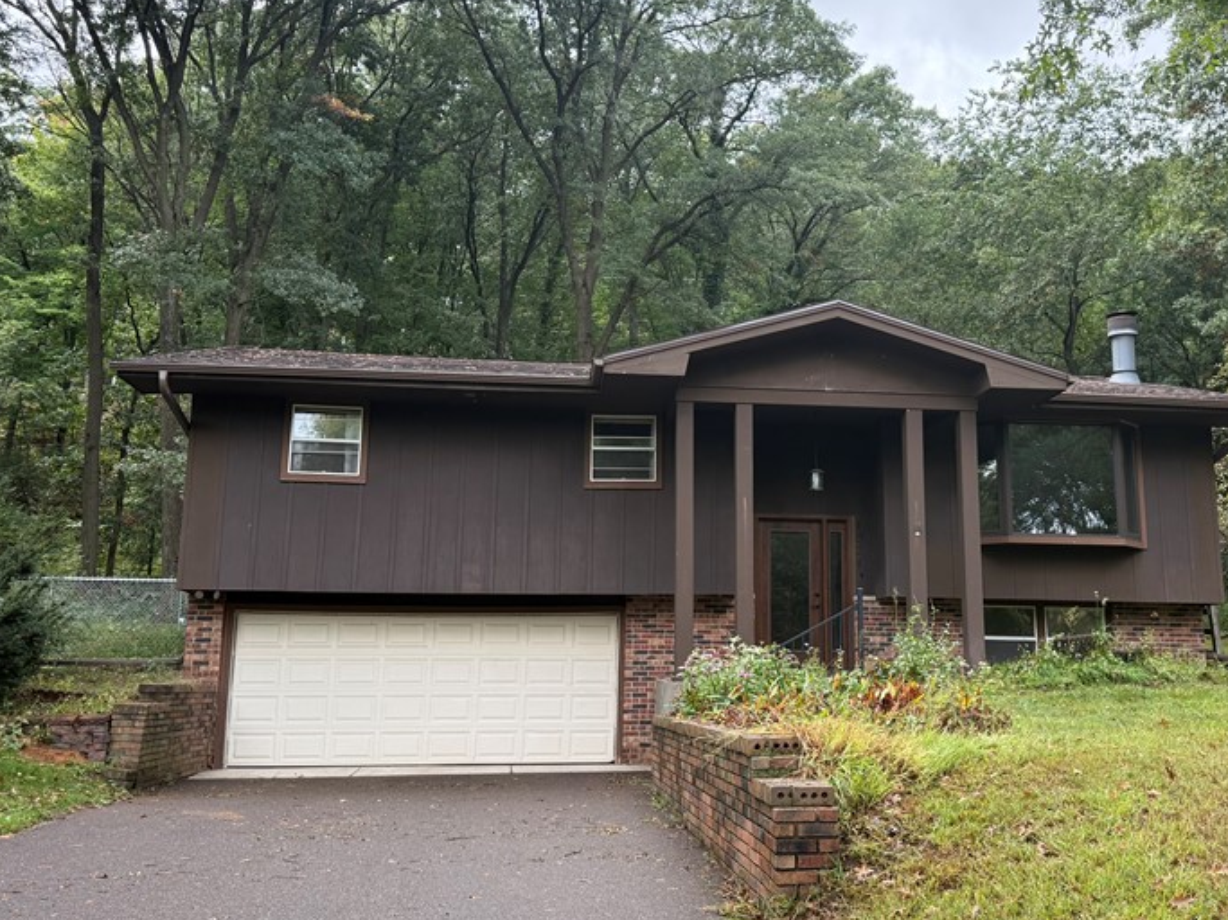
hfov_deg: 51.2
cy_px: 440
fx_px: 1277
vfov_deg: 39.6
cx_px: 701
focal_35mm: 36
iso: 100
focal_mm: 6.76
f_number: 1.78
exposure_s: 1/532
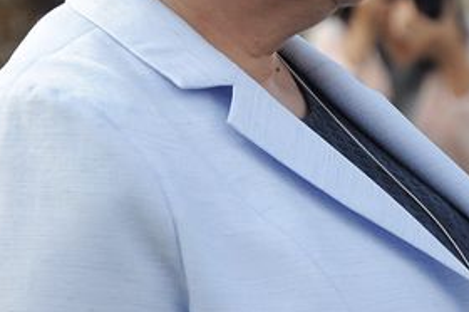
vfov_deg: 2.9
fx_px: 6214
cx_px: 283
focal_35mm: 478
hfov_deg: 4.3
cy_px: -28
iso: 400
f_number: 5.6
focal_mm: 105
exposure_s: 1/500
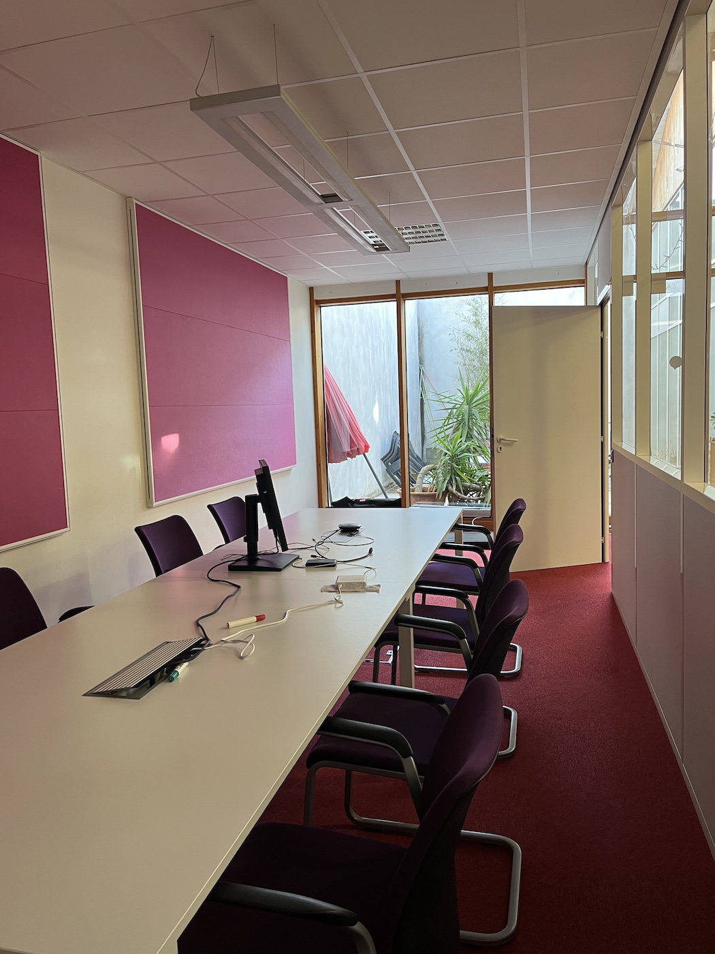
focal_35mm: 26
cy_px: 477
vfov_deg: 67.3
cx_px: 358
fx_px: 716
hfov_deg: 53.1
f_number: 1.6
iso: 80
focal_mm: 5.1
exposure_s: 1/50
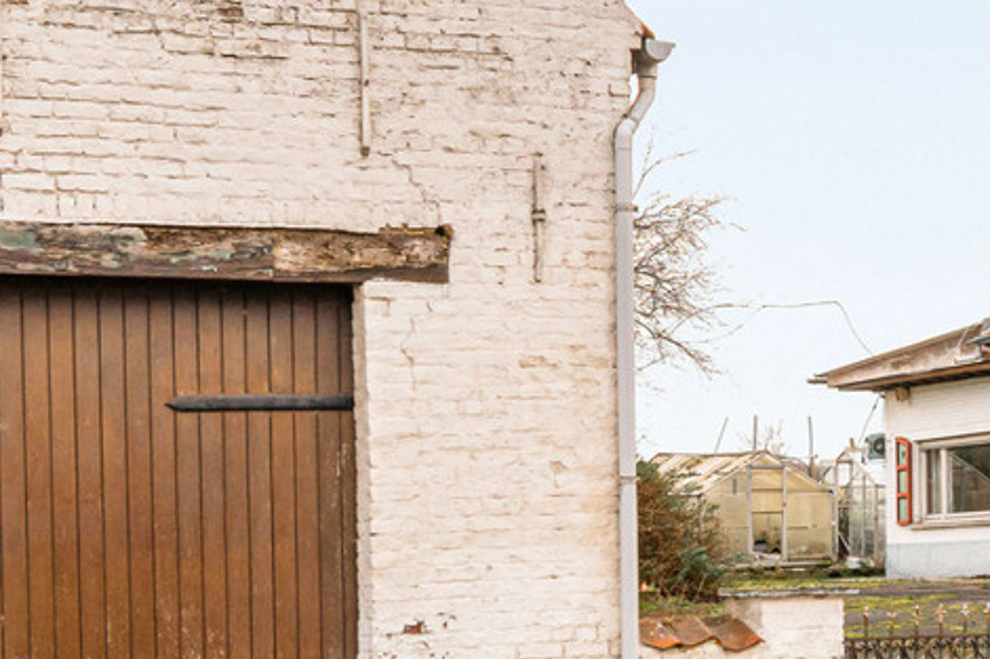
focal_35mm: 92
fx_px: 2529
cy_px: 400
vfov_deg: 14.8
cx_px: 1201
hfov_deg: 20.6
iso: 250
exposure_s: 1/200
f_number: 8
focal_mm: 20
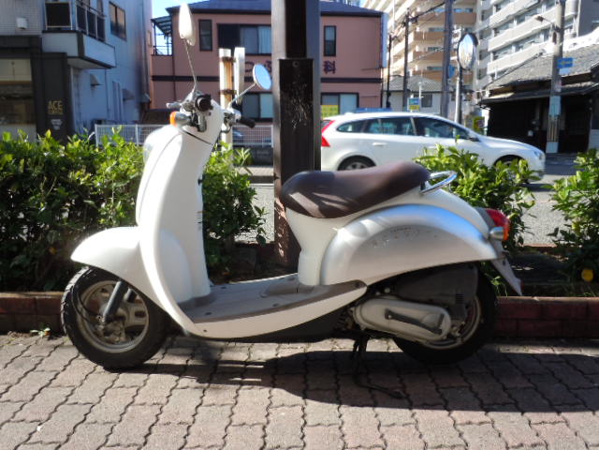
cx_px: 300
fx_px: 485
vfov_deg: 49.7
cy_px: 225
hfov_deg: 63.4
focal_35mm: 28
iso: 100
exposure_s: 1/250
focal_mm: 5
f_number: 3.7
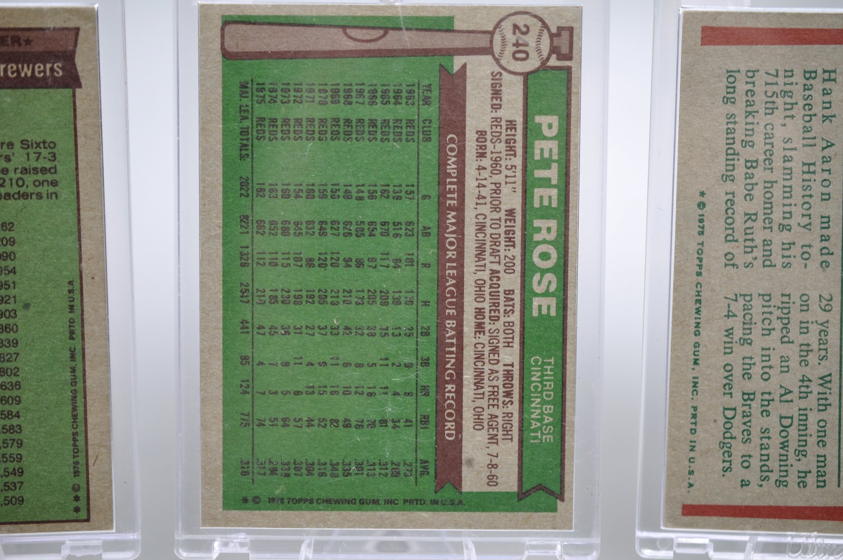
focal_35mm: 60
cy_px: 280
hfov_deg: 33.4
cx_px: 422
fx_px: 1403
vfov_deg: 22.6
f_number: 3.5
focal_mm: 40
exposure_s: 1/50
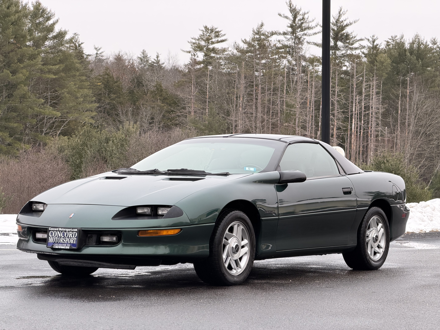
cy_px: 165
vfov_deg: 14.8
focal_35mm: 100
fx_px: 1271
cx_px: 220
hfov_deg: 19.6
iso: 80
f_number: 2.8
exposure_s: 1/121
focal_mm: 16.89
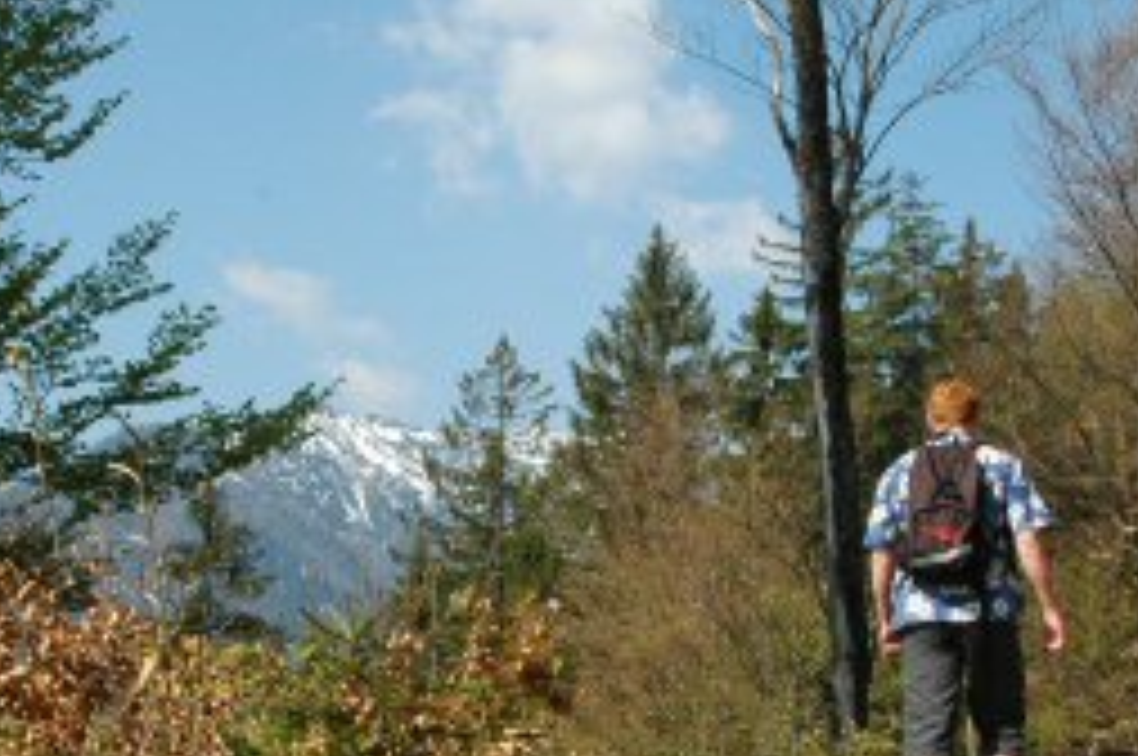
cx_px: 549
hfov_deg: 24.5
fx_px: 2620
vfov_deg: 16.4
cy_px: 518
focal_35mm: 83
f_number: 13
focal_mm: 28
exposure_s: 1/160
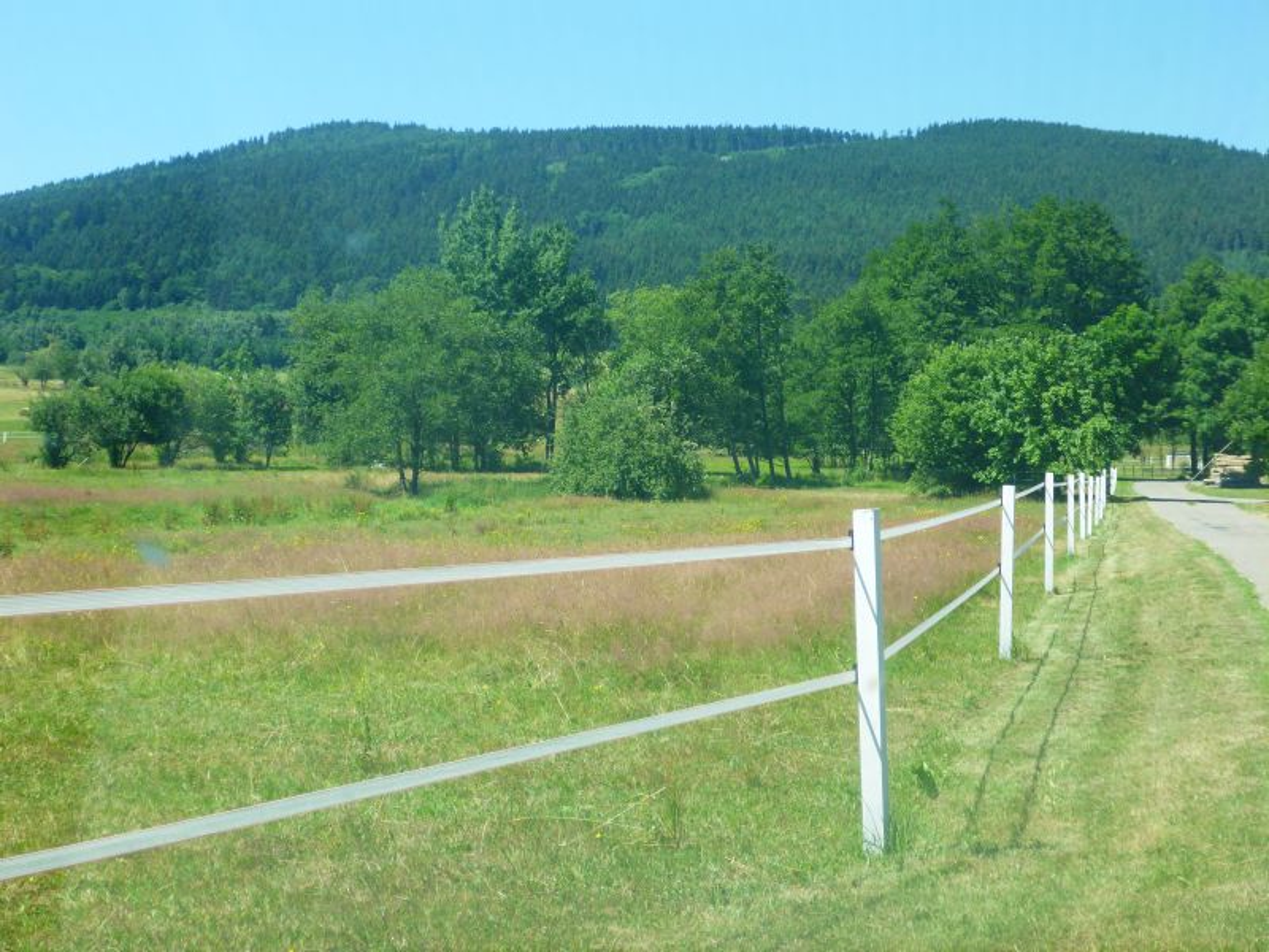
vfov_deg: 25.2
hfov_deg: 33.2
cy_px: 476
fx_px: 2126
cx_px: 634
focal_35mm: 58
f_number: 5
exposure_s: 1/160
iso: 100
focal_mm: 10.4
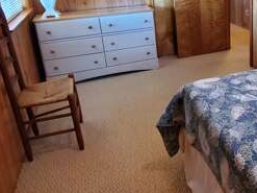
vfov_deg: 38.0
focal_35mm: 36
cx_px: 224
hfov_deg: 47.0
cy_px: 35
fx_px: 267
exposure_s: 1/30
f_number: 2.2
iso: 500
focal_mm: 1.8
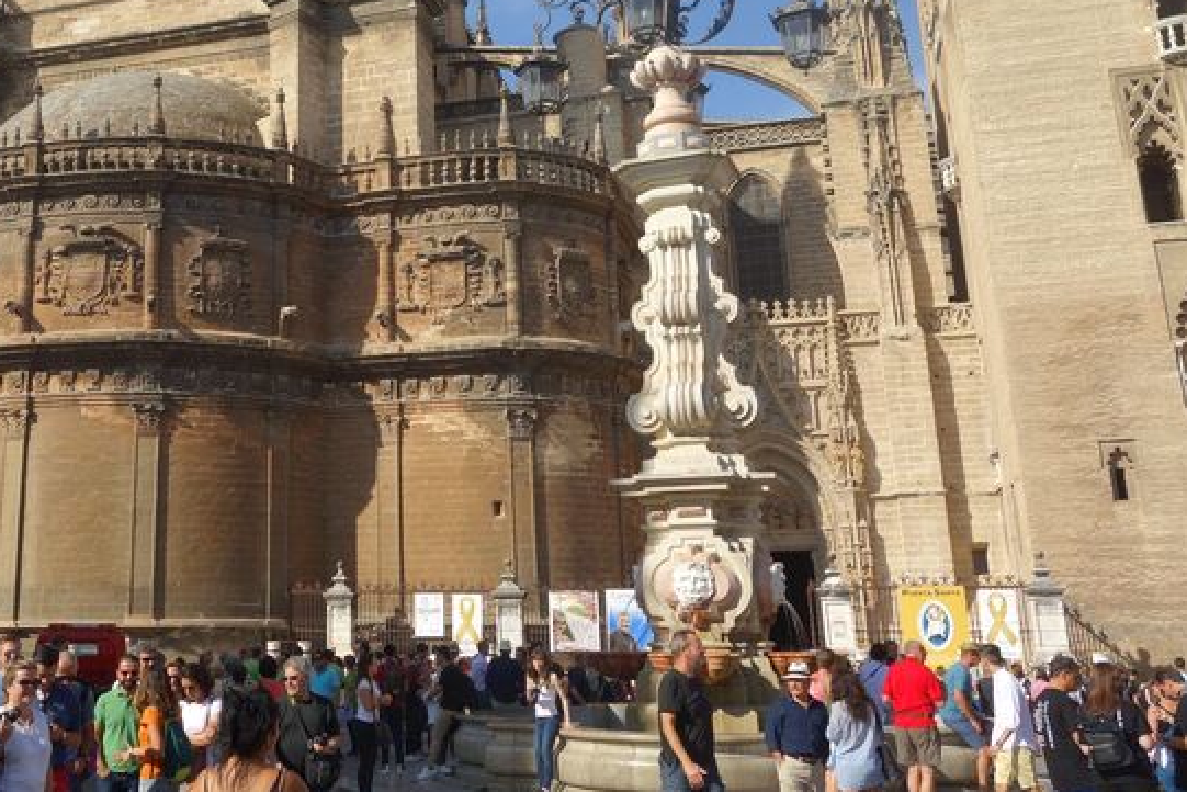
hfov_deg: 46.3
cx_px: 349
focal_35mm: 41
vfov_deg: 32.2
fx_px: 1352
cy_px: 235
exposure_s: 1/800
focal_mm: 10.4
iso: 125
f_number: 4
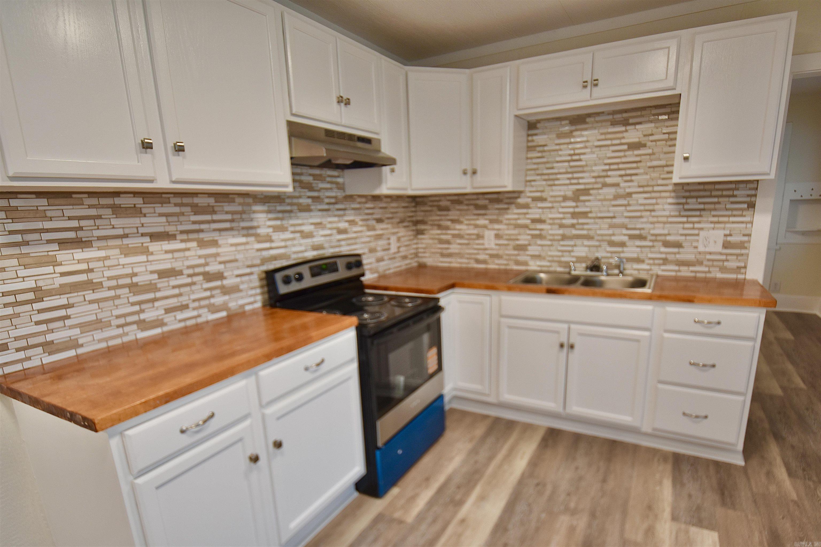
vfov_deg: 63.2
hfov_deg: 85.4
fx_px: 445
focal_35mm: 20
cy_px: 274
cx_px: 410
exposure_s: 1/60
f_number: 4
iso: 400
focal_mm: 13
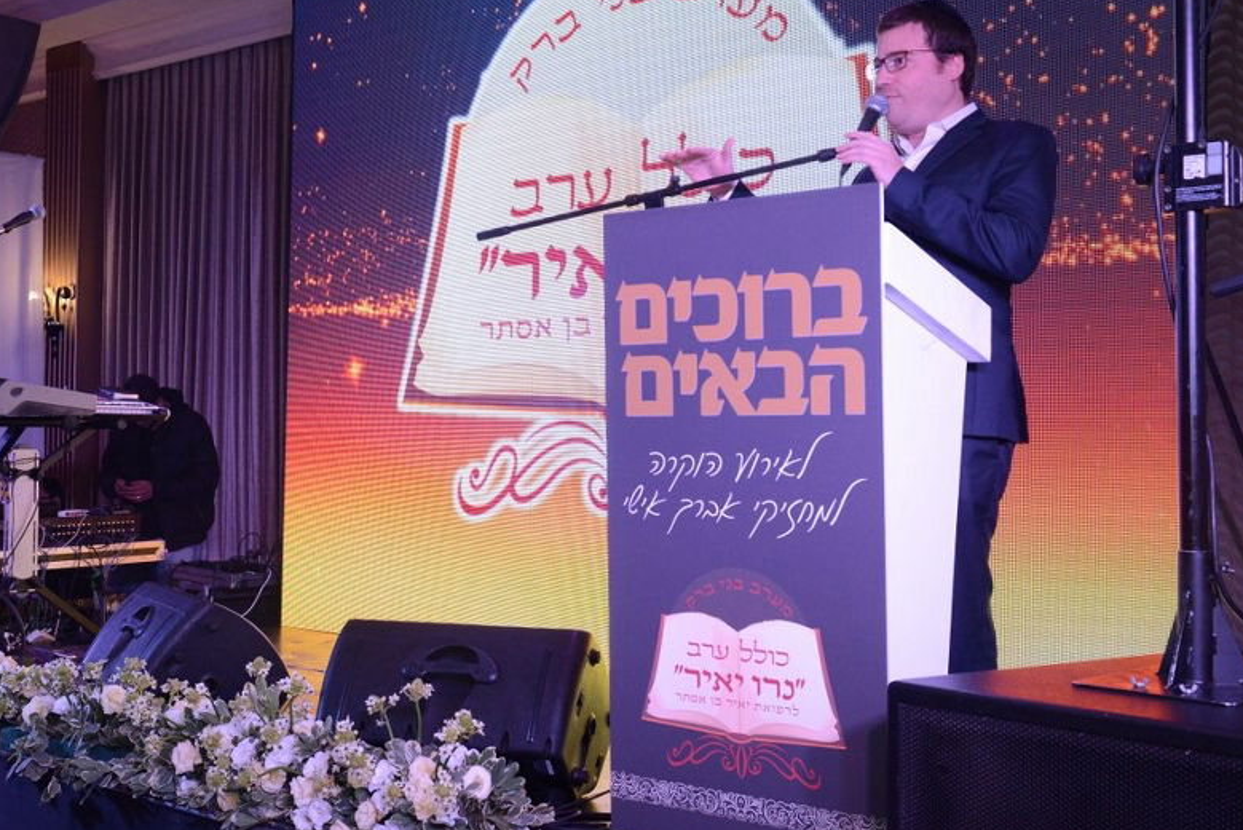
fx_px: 1589
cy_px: 398
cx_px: 558
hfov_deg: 42.7
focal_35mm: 46
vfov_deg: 29.3
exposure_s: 1/125
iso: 3200
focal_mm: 35
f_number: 7.1
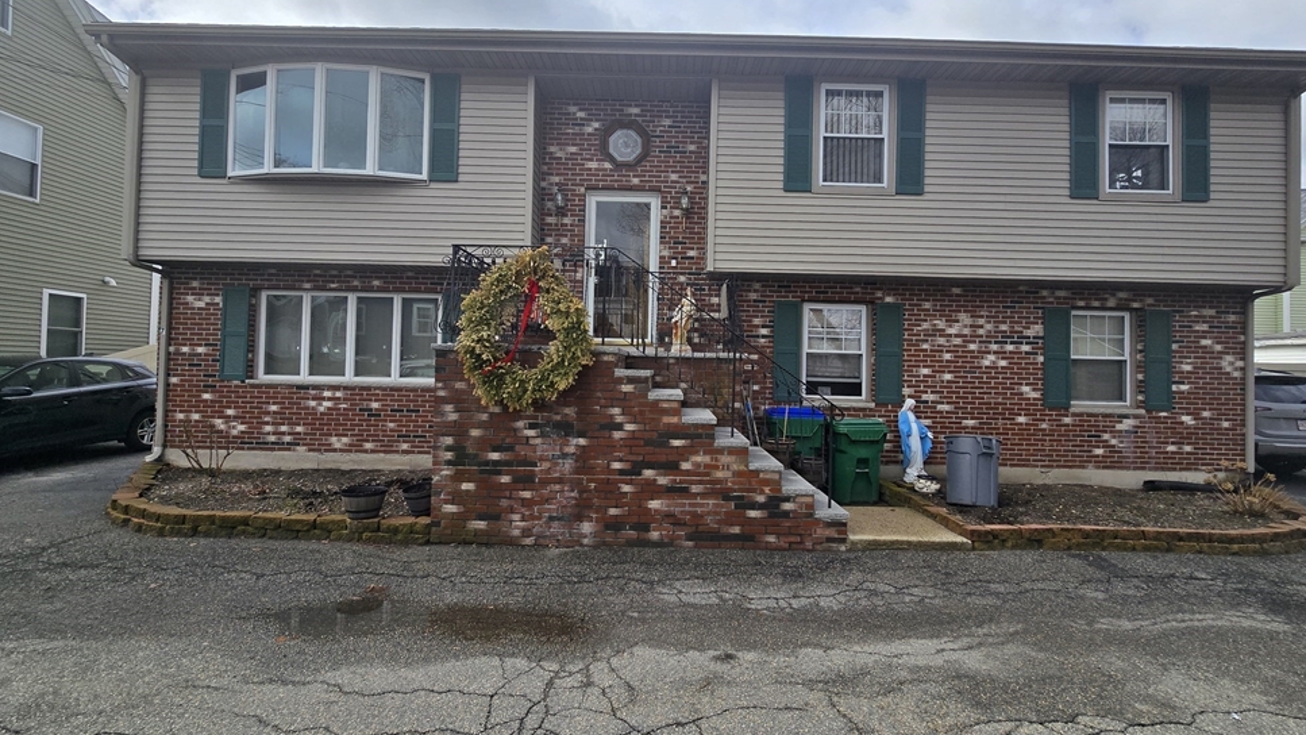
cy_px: 351
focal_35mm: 15
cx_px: 667
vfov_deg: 70.5
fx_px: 519
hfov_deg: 103.0
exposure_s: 1/2371
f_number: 2.2
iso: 50
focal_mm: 2.2
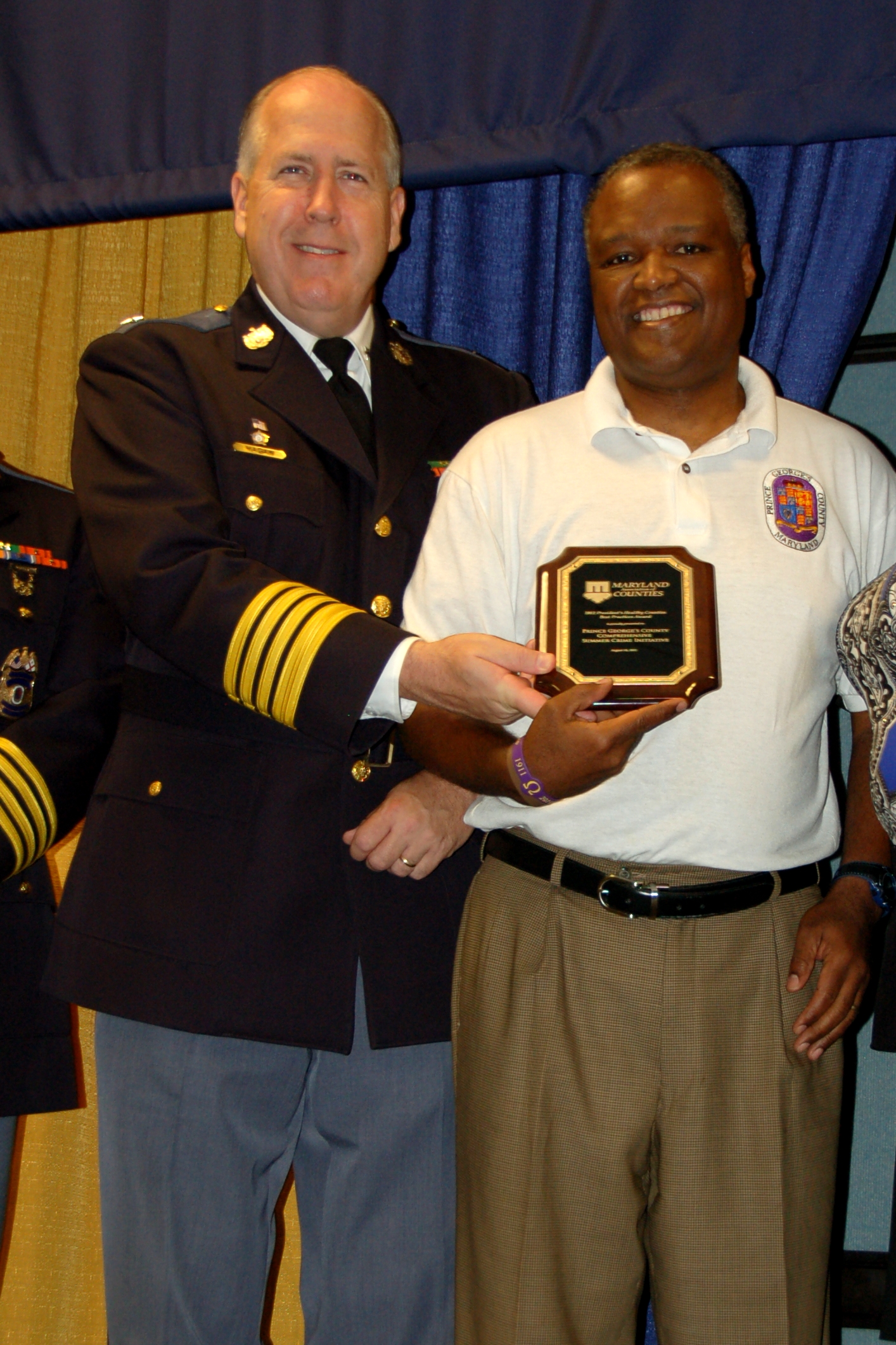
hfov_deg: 25.7
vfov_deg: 37.9
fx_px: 1960
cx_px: 448
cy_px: 672
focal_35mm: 52
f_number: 4.2
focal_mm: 35
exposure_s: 1/60
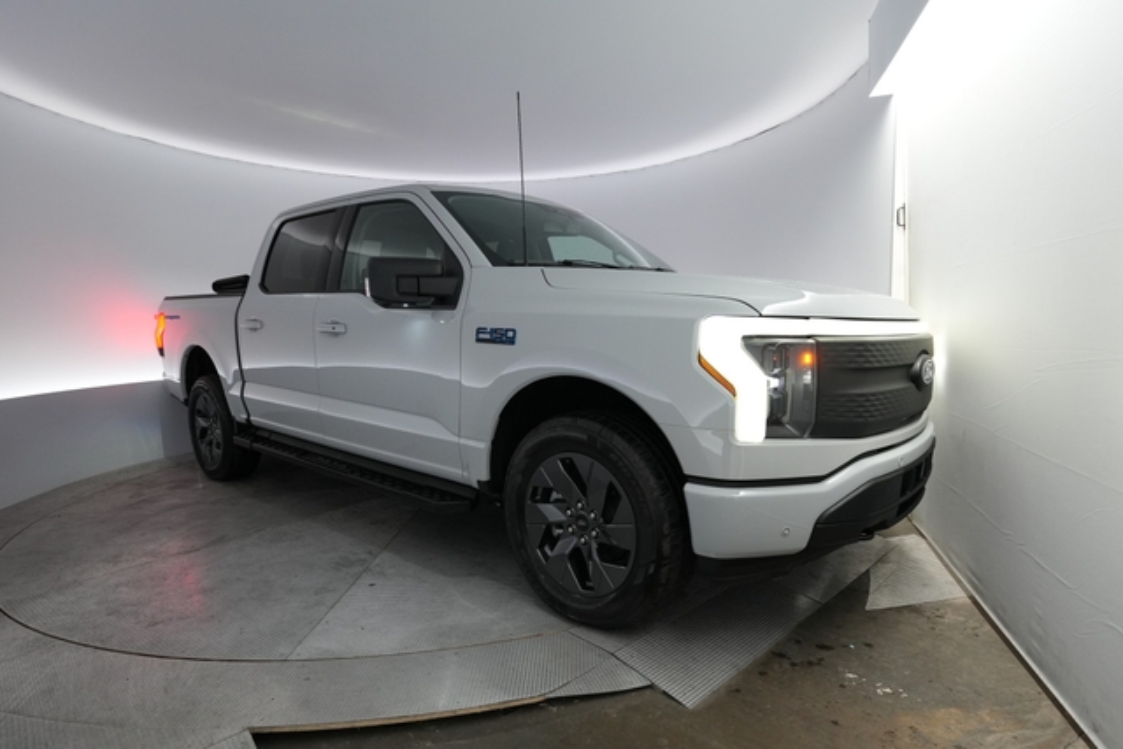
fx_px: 530
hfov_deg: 93.3
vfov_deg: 70.5
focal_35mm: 17
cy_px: 374
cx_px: 562
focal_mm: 17
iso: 1600
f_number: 4
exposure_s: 1/160
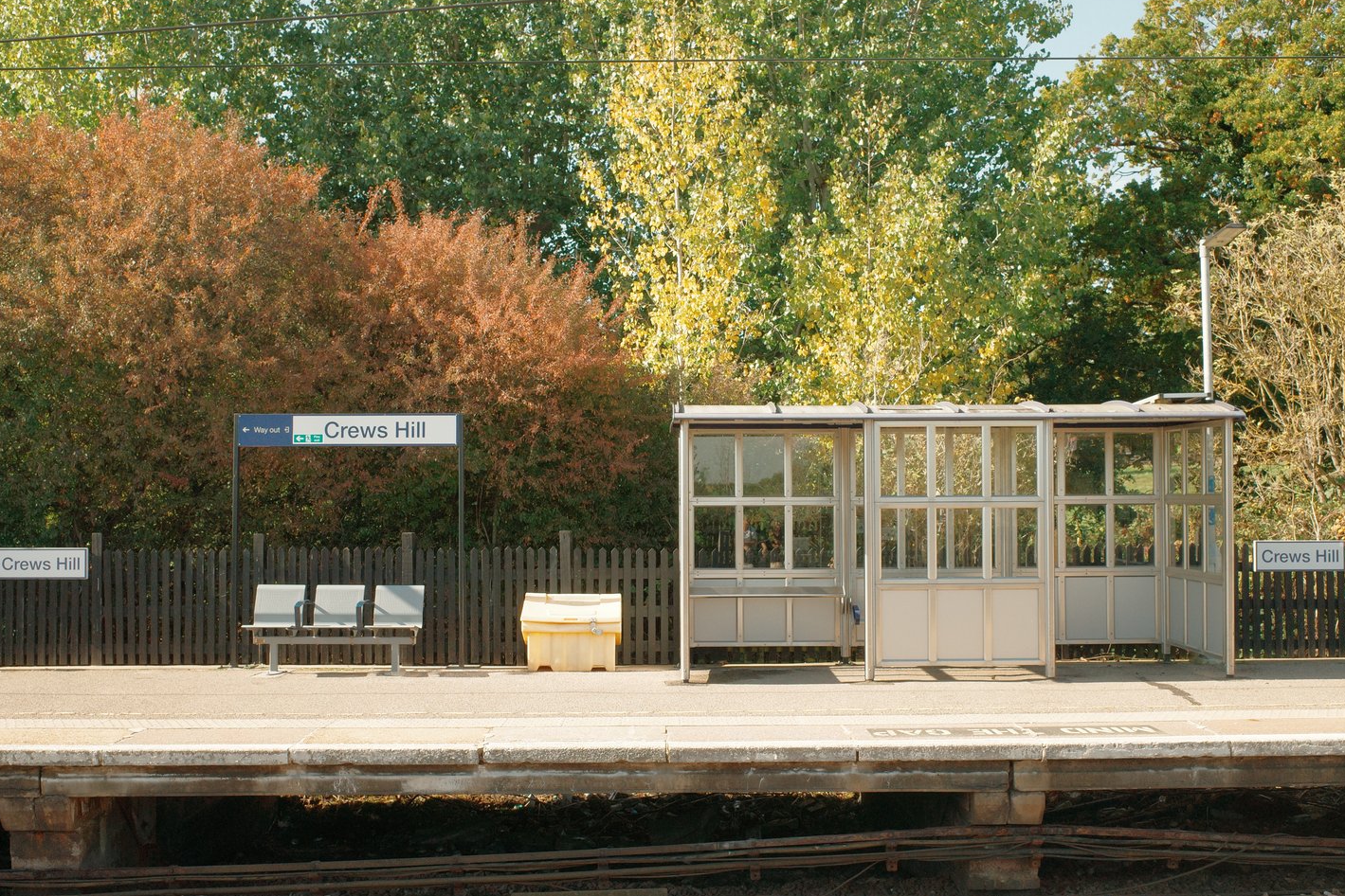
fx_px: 1382
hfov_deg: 51.9
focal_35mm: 37
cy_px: 459
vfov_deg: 35.9
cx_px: 681
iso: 200
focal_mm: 18.3
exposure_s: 1/400
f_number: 5
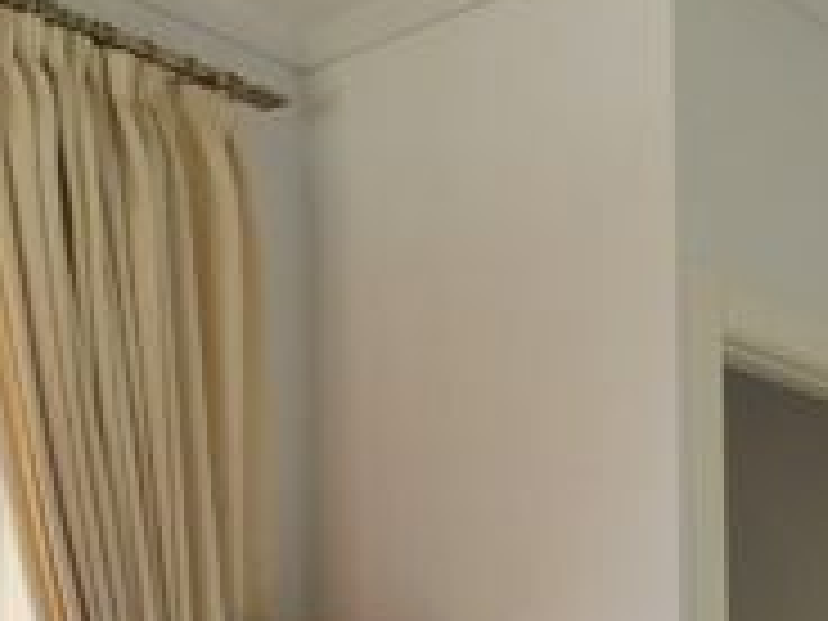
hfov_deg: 22.0
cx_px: 641
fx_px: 2105
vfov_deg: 16.0
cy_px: 778
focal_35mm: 88
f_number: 3
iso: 125
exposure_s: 1/200
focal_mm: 4
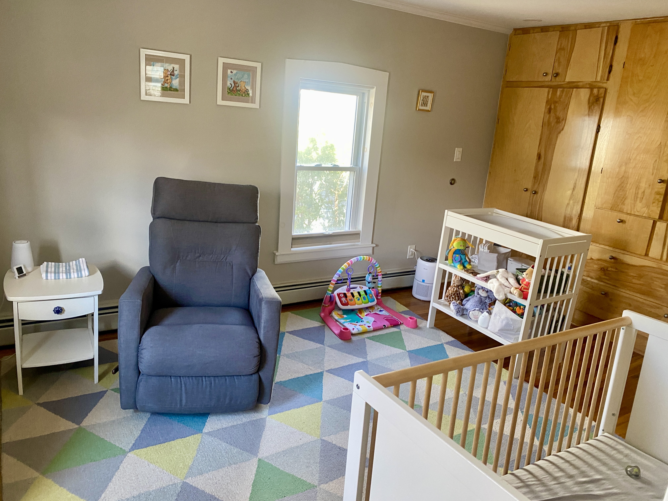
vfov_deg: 53.1
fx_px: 502
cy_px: 250
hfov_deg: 67.3
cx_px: 334
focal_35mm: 26
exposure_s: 1/60
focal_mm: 4.25
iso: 160
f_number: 1.8
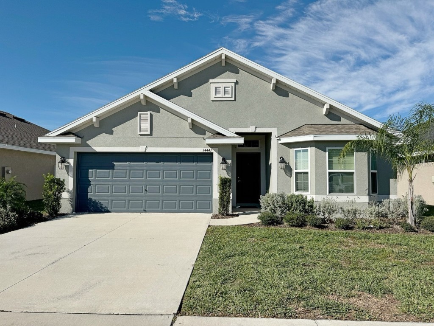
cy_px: 163
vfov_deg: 56.8
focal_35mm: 24
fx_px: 301
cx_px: 217
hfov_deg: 71.6
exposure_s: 1/7937
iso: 80
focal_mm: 6.86
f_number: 1.78
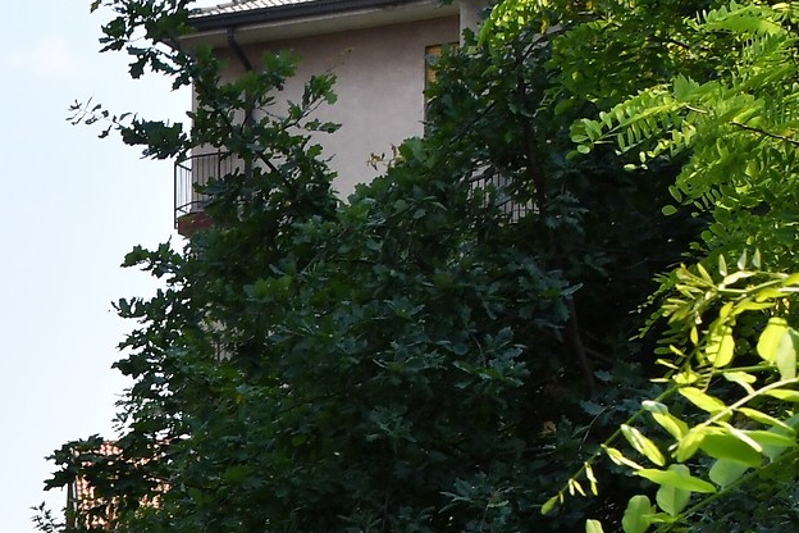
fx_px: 3329
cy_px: 1012
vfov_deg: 8.7
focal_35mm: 150
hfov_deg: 12.8
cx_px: -488
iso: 500
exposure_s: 1/500
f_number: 9
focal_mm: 26
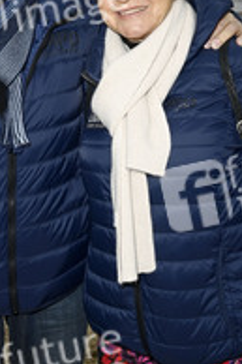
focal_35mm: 72
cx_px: 86
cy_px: 94
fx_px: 727
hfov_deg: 18.9
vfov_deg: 27.7
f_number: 14
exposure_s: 1/250
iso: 500
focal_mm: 35
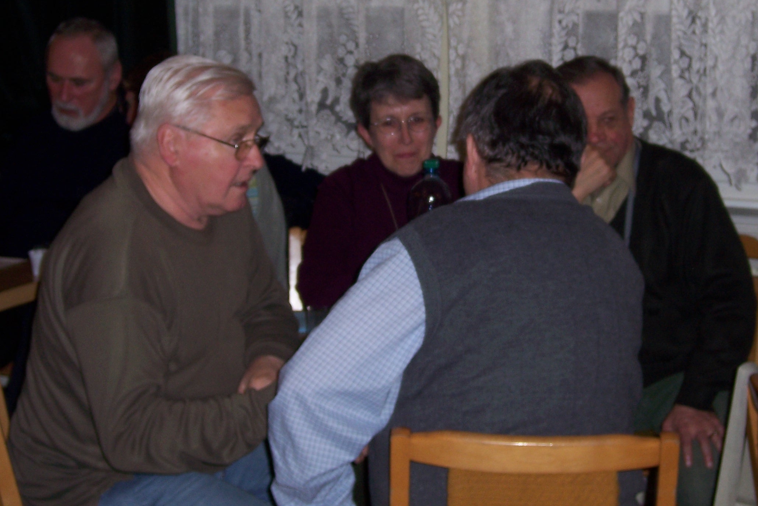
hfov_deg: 27.7
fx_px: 1537
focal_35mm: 73
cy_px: 151
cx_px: 439
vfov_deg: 18.6
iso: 100
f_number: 3.6
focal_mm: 9.6
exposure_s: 1/80
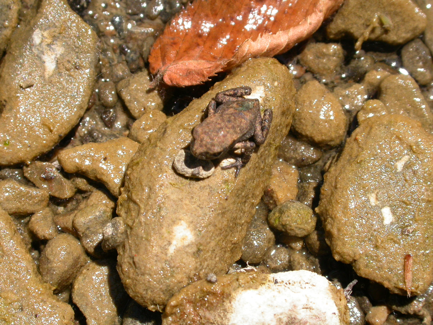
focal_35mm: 102
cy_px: 162
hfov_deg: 19.3
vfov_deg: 14.5
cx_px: 216
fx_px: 1276
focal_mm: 21.1
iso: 100
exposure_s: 1/284
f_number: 7.2
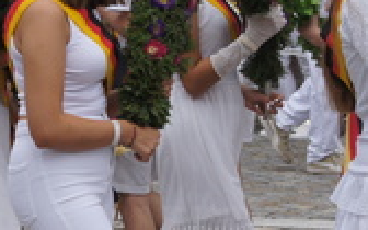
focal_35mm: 270
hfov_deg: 7.8
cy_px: 134
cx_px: 24
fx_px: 2704
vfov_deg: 4.9
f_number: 8
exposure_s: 1/200
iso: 100
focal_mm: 55
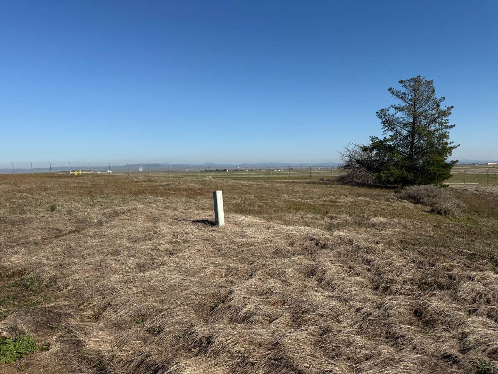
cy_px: 187
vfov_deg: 56.8
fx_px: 345
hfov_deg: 71.6
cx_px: 249
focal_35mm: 24
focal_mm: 6.76
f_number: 1.78
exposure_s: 1/6711
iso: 80
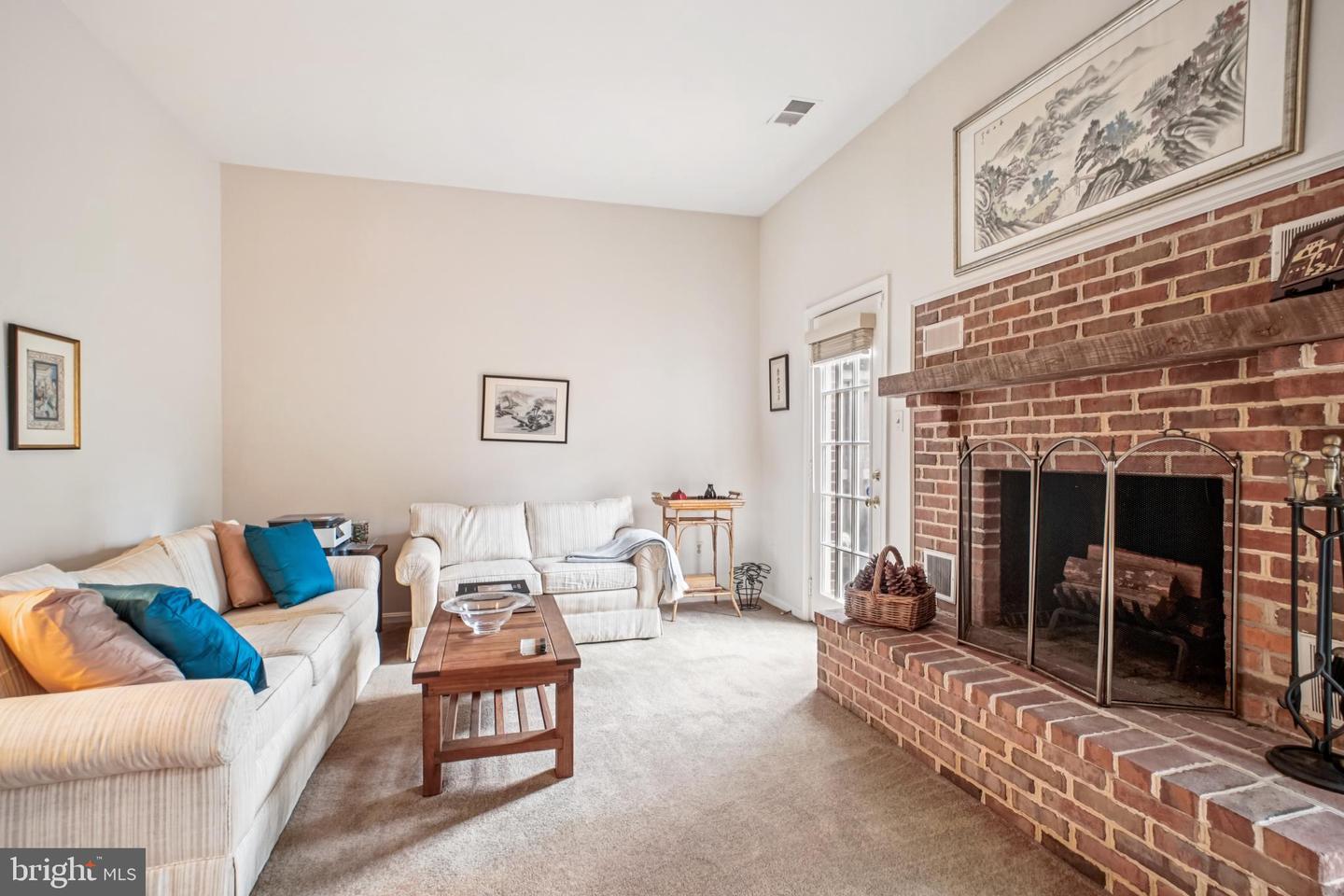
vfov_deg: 72.1
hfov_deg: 95.0
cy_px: 448
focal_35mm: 16
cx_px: 672
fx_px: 616
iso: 500
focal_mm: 11
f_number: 8
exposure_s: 1/6
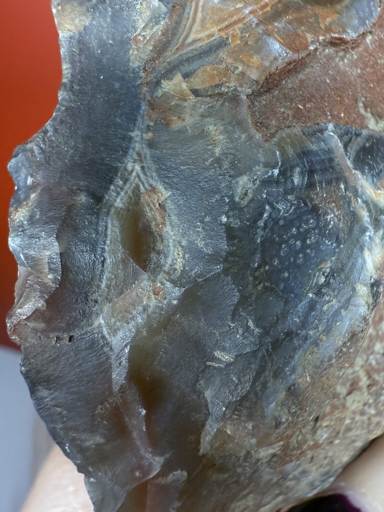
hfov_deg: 46.7
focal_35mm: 30
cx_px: 212
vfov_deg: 59.9
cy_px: 243
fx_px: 444
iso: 250
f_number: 2.2
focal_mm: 2.22
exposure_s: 1/98
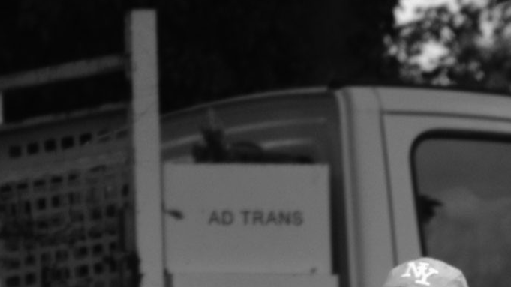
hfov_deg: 1.8
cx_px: -117
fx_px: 16015
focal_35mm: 1182
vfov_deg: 1.0
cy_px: 323
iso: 400
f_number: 6.3
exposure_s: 1/500
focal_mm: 200
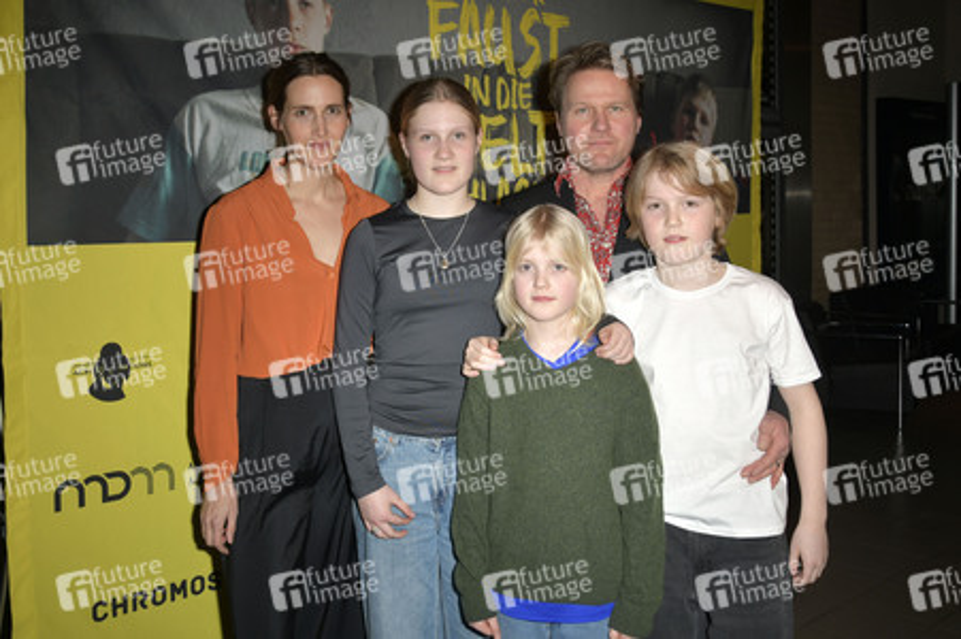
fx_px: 827
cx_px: 480
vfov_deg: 42.3
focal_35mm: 31
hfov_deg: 60.3
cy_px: 320
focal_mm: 31
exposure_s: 1/250
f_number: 5.6
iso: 200
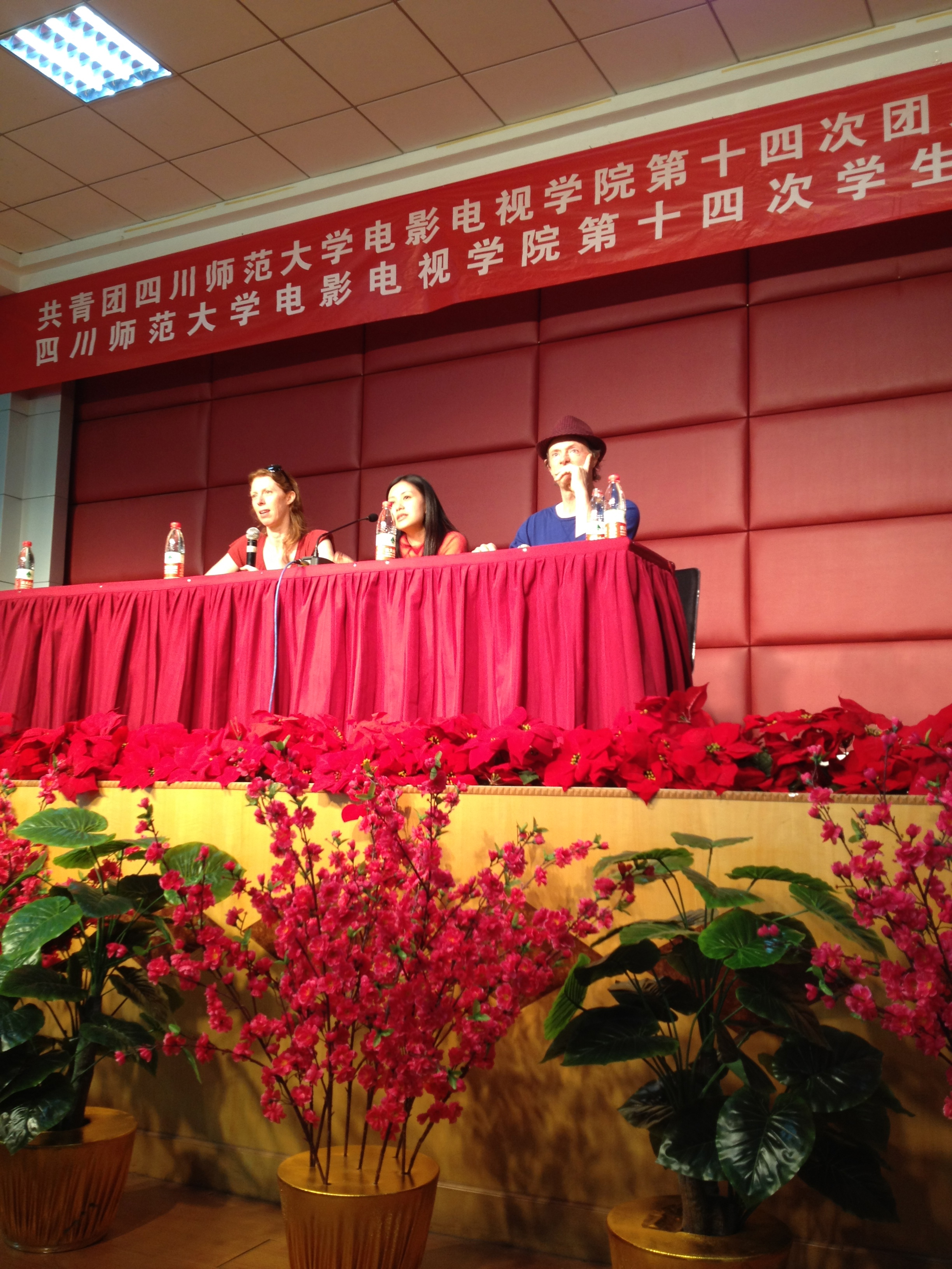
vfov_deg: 52.6
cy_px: 634
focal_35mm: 35
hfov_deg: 40.7
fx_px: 1283
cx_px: 476
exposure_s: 1/20
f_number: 2.4
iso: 64
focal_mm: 4.28
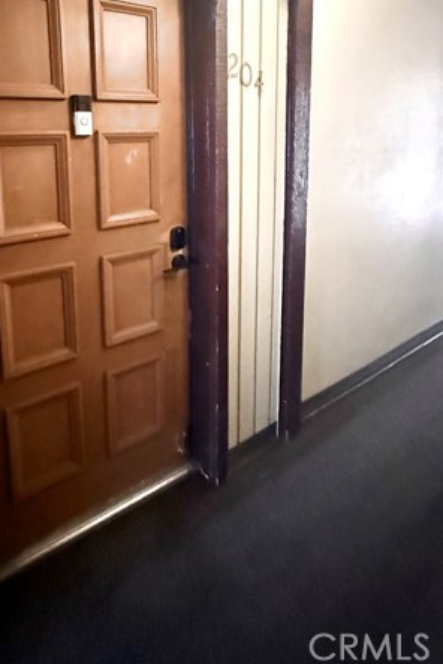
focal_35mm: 21
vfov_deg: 76.9
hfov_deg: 58.1
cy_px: 190
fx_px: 388
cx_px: 147
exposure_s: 1/30
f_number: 2.2
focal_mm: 2.22
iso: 1600
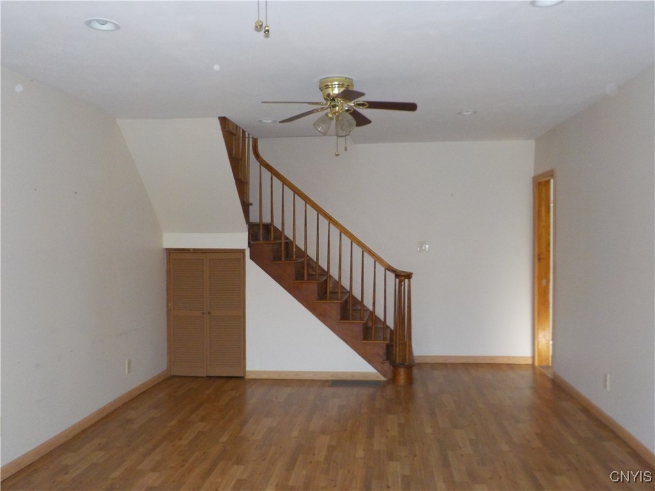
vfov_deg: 46.8
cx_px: 328
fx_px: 568
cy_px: 246
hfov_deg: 60.0
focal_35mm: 30
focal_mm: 4.1
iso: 400
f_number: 3.3
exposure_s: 1/30
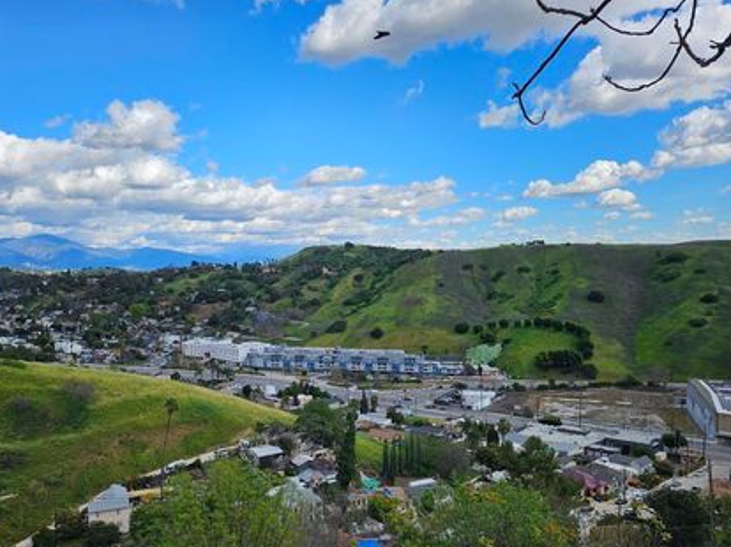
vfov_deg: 47.9
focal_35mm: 29
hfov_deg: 61.6
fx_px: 612
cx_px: 337
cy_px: 326
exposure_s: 1/3598
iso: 50
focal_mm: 5
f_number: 1.8
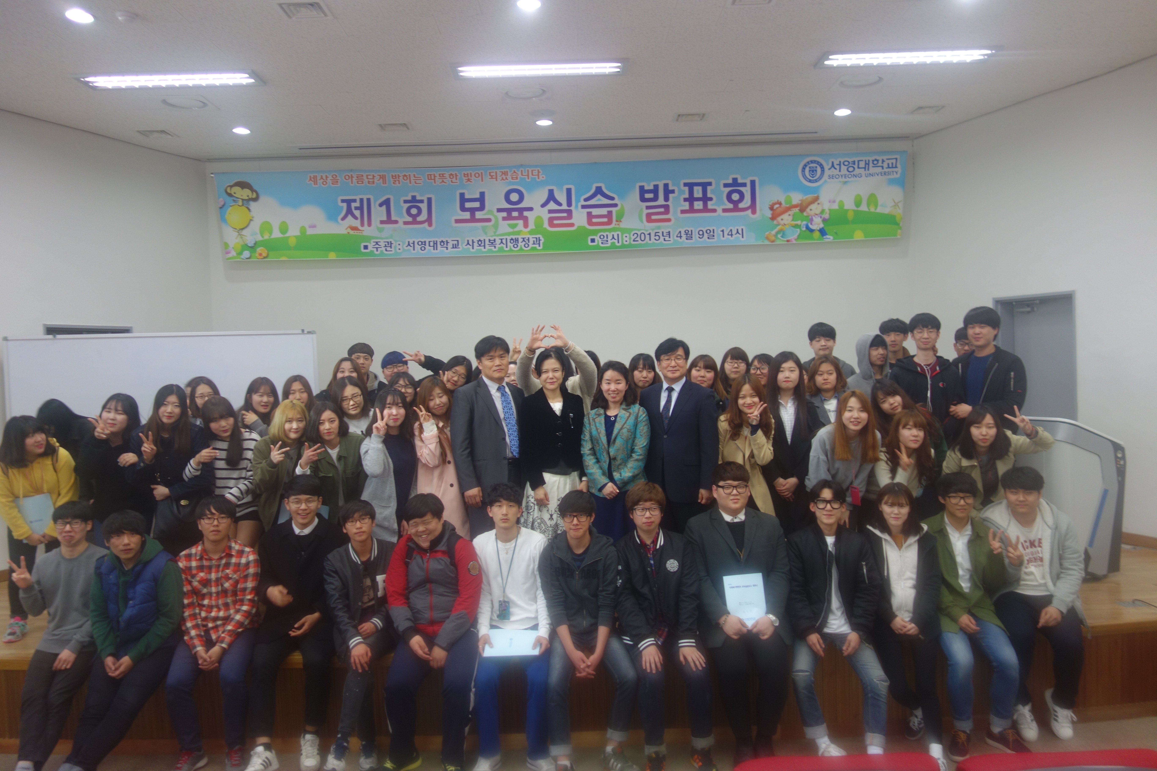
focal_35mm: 28
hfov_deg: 65.5
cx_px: 578
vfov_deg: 46.4
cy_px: 386
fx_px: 900
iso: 125
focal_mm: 10.4
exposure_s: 1/40
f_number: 1.8
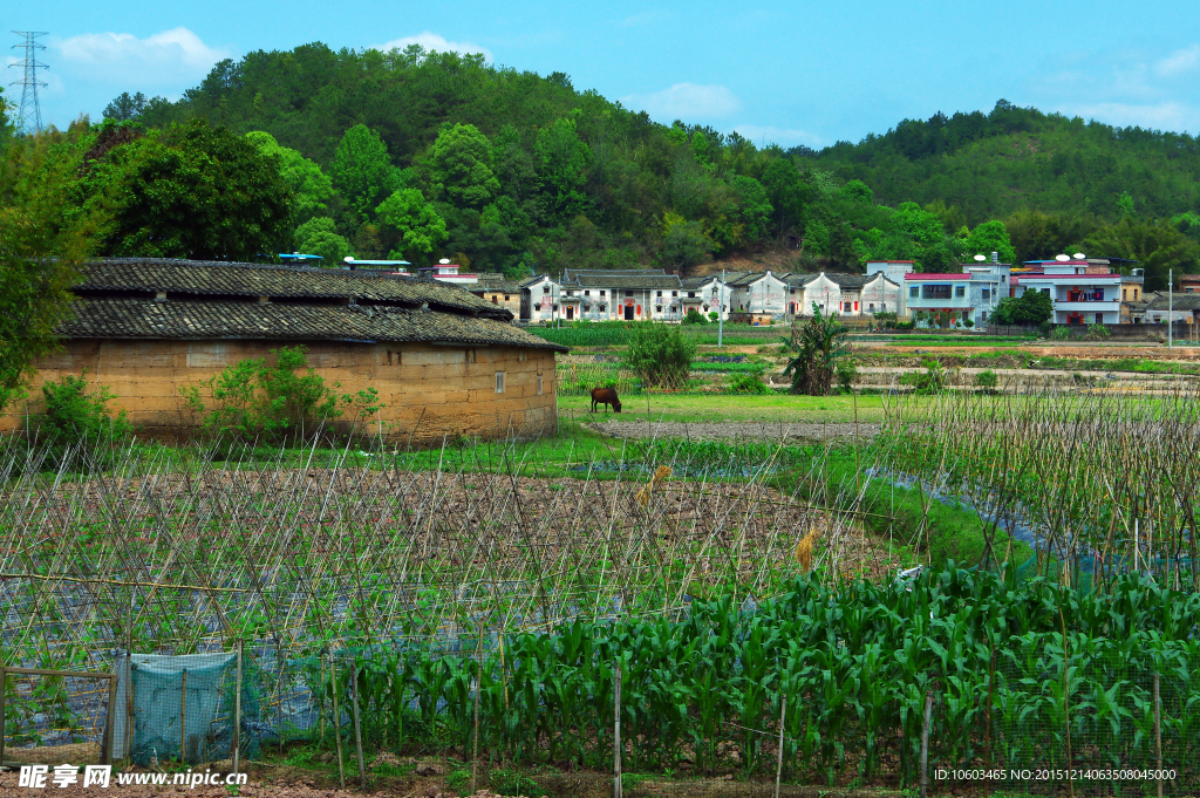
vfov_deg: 18.9
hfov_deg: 28.1
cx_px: 600
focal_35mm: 72
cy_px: 399
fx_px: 2398
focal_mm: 48
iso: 200
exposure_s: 1/400
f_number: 13
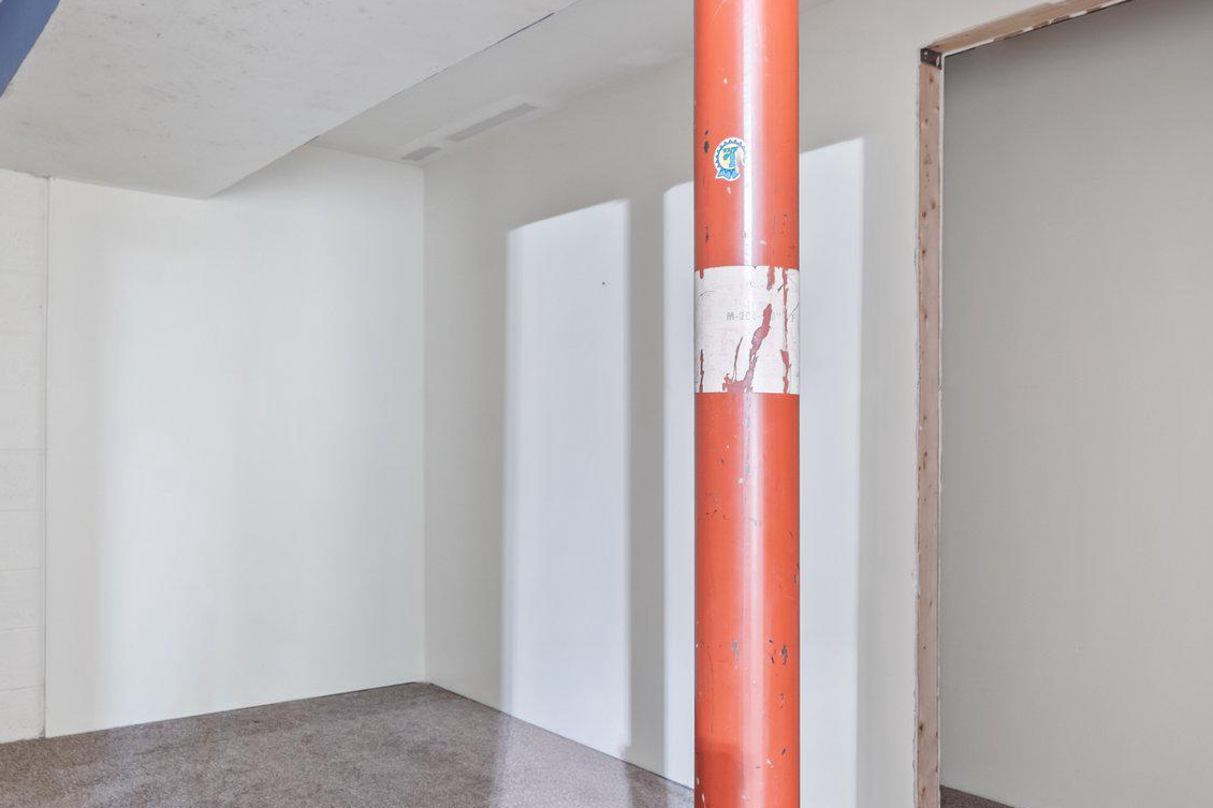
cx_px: 499
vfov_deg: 44.9
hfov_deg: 63.2
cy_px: 447
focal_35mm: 29
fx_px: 977
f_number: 8
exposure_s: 30
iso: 500
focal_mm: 16
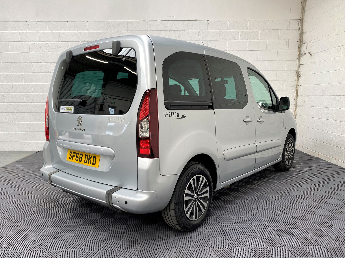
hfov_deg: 67.3
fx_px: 259
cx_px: 172
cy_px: 129
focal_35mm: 26
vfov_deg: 53.1
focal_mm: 4.25
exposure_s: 1/100
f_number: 1.8
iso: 40
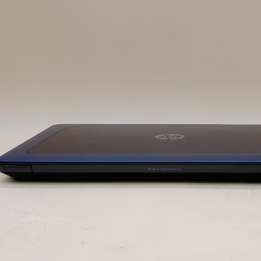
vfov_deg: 30.0
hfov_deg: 29.9
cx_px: 167
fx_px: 486
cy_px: 128
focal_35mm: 57
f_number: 1.8
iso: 50
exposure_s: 1/99
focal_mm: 4.36
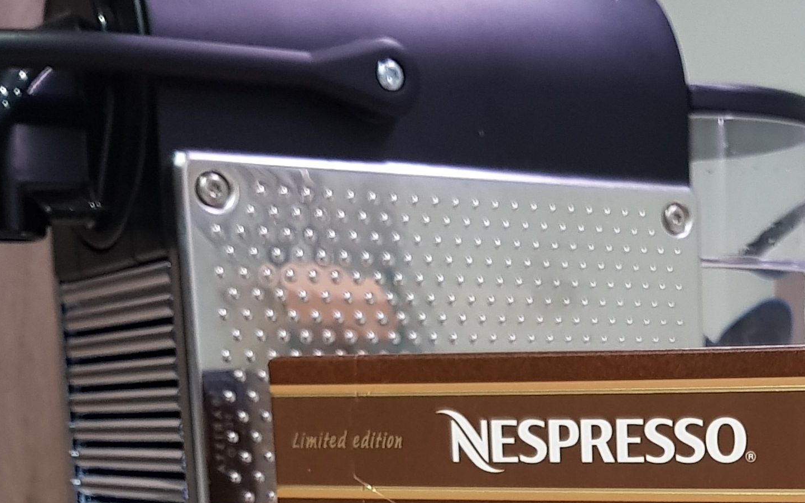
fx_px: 1689
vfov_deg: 16.1
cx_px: 729
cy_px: 655
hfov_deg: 25.9
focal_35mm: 77
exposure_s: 1/33
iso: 200
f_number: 1.7
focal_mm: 4.2
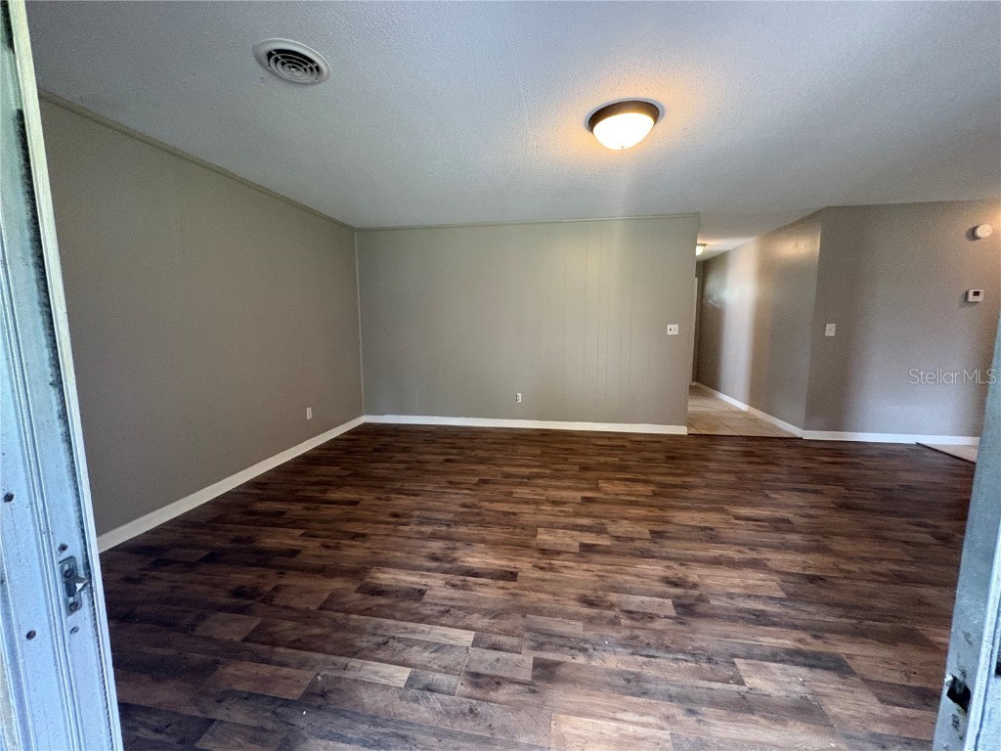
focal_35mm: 14
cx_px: 500
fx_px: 405
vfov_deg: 85.7
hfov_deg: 102.1
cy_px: 376
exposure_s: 1/60
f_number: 2.2
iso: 640
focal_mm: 2.22
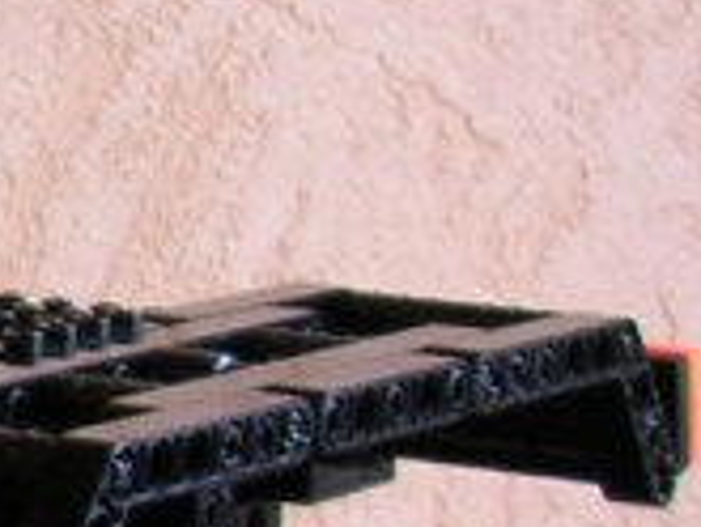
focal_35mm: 236
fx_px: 4783
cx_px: -1258
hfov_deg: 7.5
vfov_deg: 6.3
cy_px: 688
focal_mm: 5.8
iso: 100
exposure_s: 1/16.4
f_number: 2.8
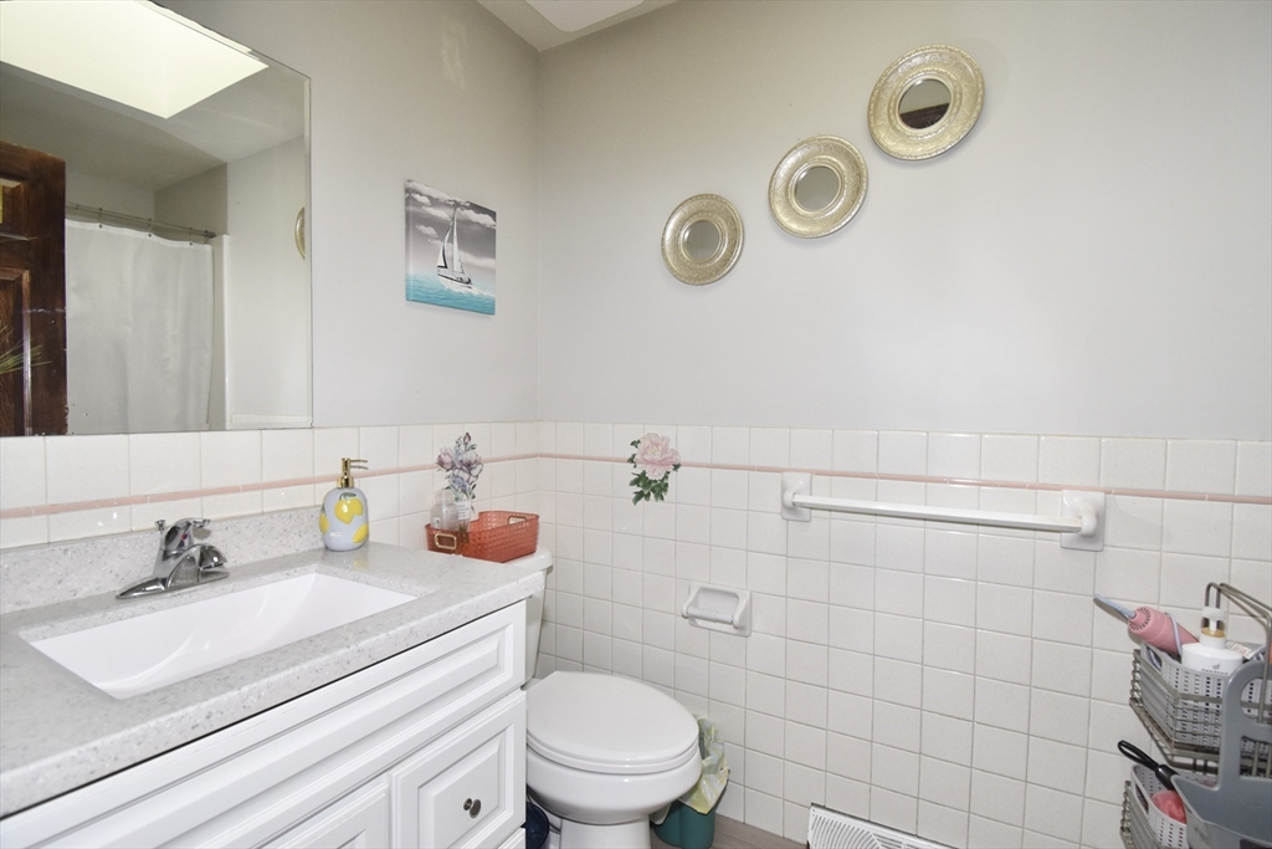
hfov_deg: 100.4
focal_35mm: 15
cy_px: 424
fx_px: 530
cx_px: 636
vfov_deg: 77.3
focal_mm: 10
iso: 800
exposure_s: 1/160
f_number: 4.5
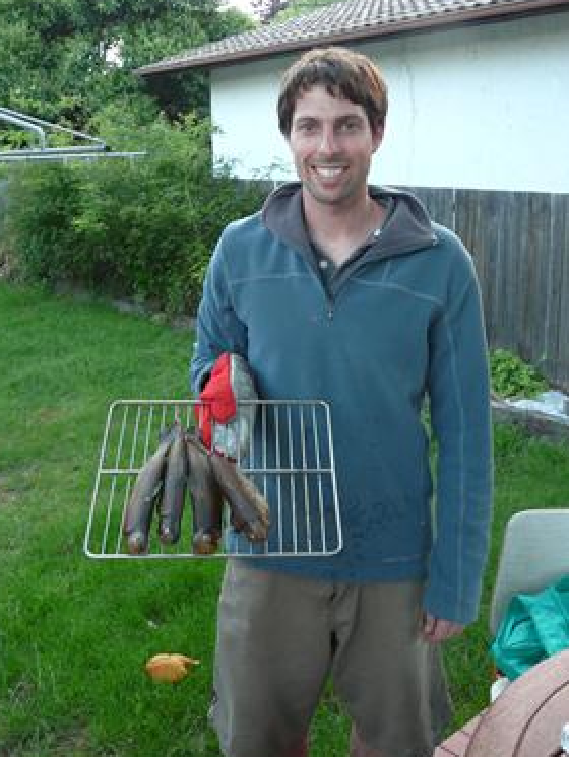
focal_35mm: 36
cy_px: 327
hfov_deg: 39.6
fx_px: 789
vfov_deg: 51.2
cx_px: 309
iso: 100
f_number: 2.8
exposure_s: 1/25
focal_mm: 4.6
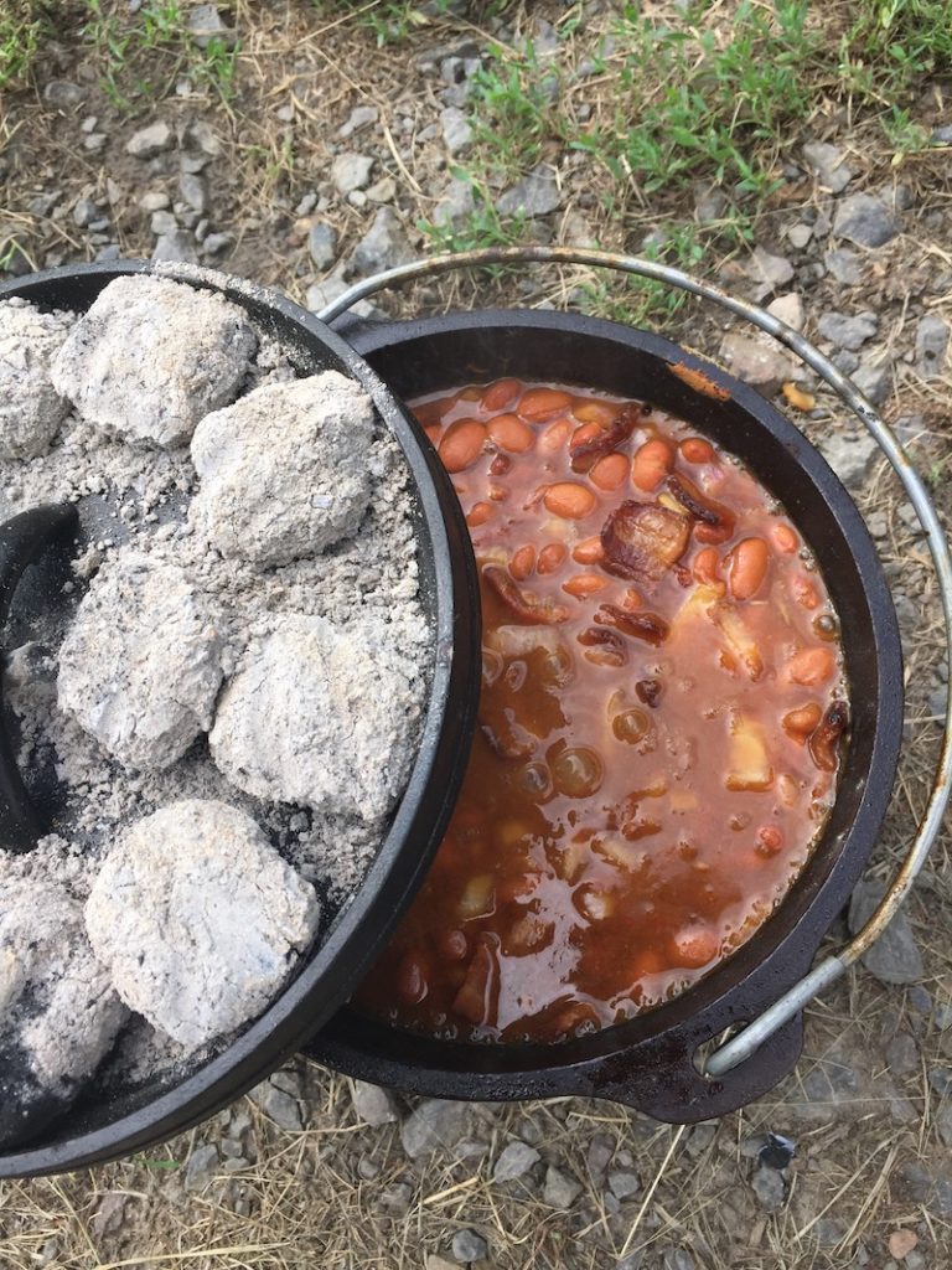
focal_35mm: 29
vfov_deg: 61.7
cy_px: 635
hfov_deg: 48.2
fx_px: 1063
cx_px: 476
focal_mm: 4.15
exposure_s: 1/507
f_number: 2.2
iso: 32
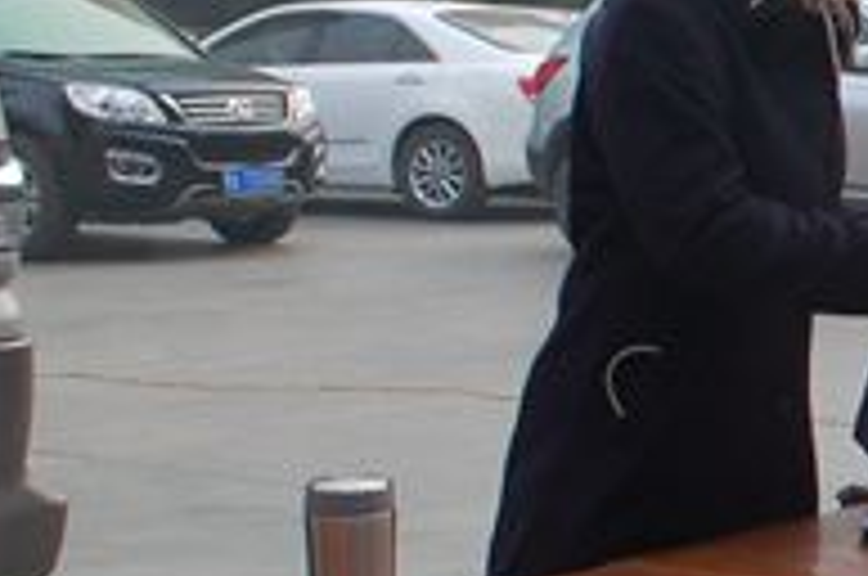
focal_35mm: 112
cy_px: 252
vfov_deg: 12.2
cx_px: 1363
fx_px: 2696
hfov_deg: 16.4
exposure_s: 1/160
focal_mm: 18
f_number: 6.3
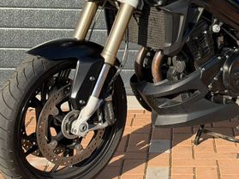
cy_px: 30
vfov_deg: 13.4
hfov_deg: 17.5
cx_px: 234
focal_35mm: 110
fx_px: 759
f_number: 1.78
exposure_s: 1/2865
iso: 100
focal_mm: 6.76
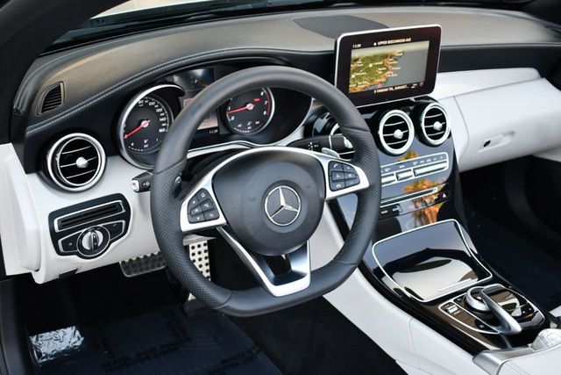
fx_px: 686
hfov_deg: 44.5
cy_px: 188
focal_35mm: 44
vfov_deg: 30.5
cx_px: 280
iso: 640
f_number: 3.8
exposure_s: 1/250
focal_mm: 22
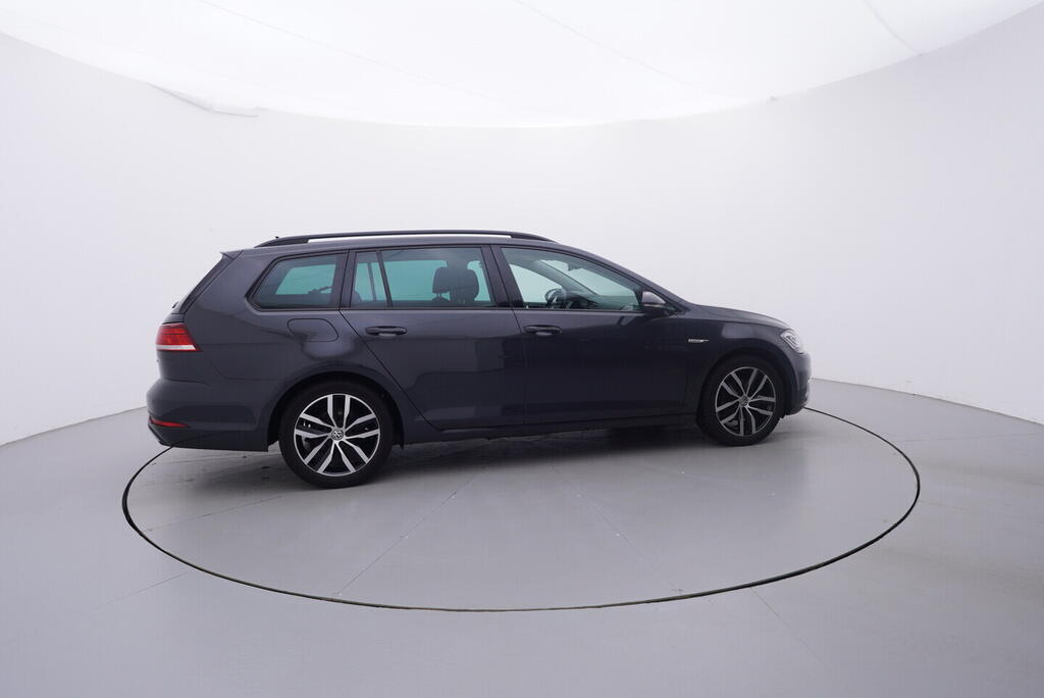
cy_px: 349
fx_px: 653
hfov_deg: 77.3
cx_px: 522
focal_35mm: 22
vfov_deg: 56.2
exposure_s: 1/80
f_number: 5
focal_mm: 15
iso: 200
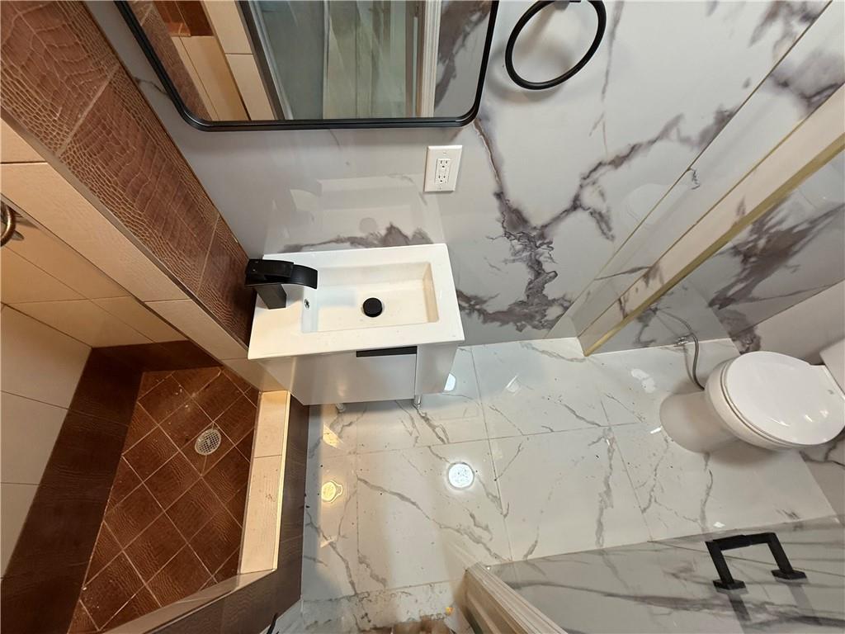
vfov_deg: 85.7
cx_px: 422
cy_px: 317
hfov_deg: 102.1
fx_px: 342
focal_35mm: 14
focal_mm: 2.22
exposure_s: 1/60
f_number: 2.2
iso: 200
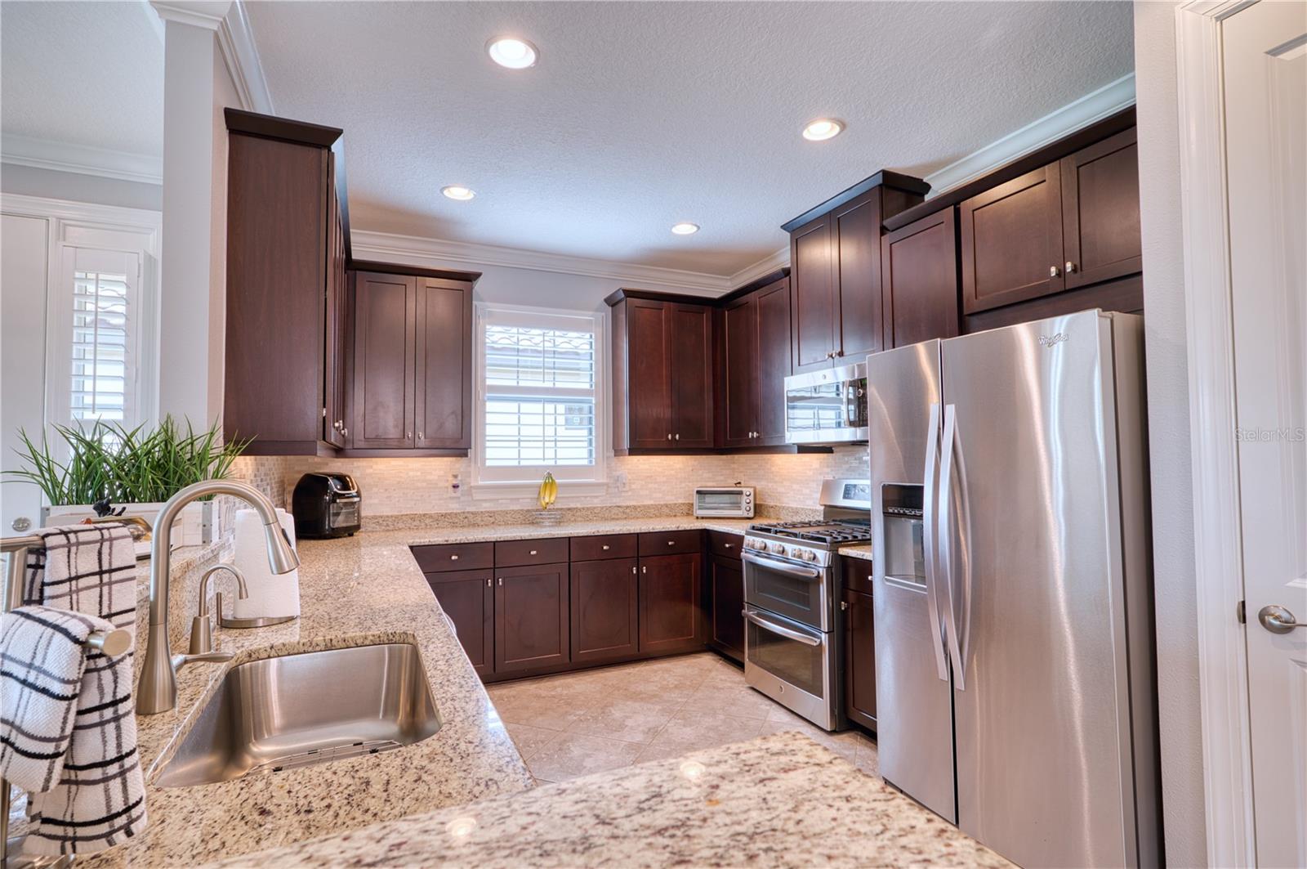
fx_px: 635
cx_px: 654
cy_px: 434
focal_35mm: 18
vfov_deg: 68.8
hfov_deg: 91.7
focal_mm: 17.5
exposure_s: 1/13
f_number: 8
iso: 200
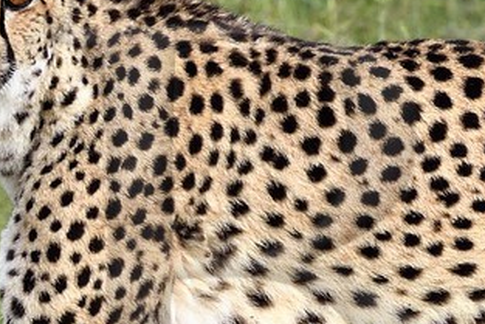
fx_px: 13774
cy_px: 282
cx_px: 471
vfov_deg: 1.3
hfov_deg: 2.0
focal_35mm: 1022
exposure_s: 1/640
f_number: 7.1
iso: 400
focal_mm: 200
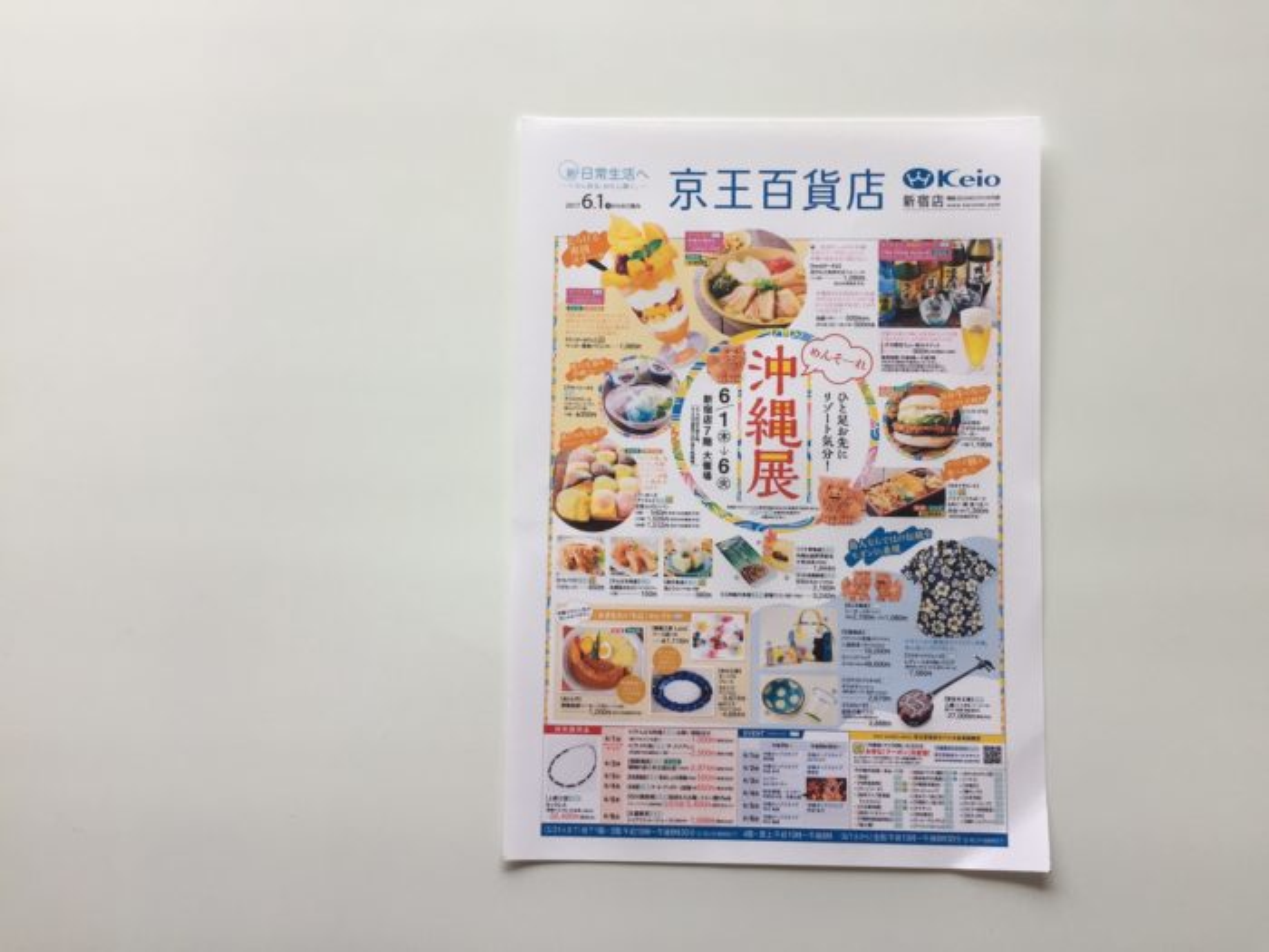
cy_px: 476
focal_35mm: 29
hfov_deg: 61.7
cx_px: 634
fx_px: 1063
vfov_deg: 48.2
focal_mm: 4.15
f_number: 2.2
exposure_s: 1/120
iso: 40
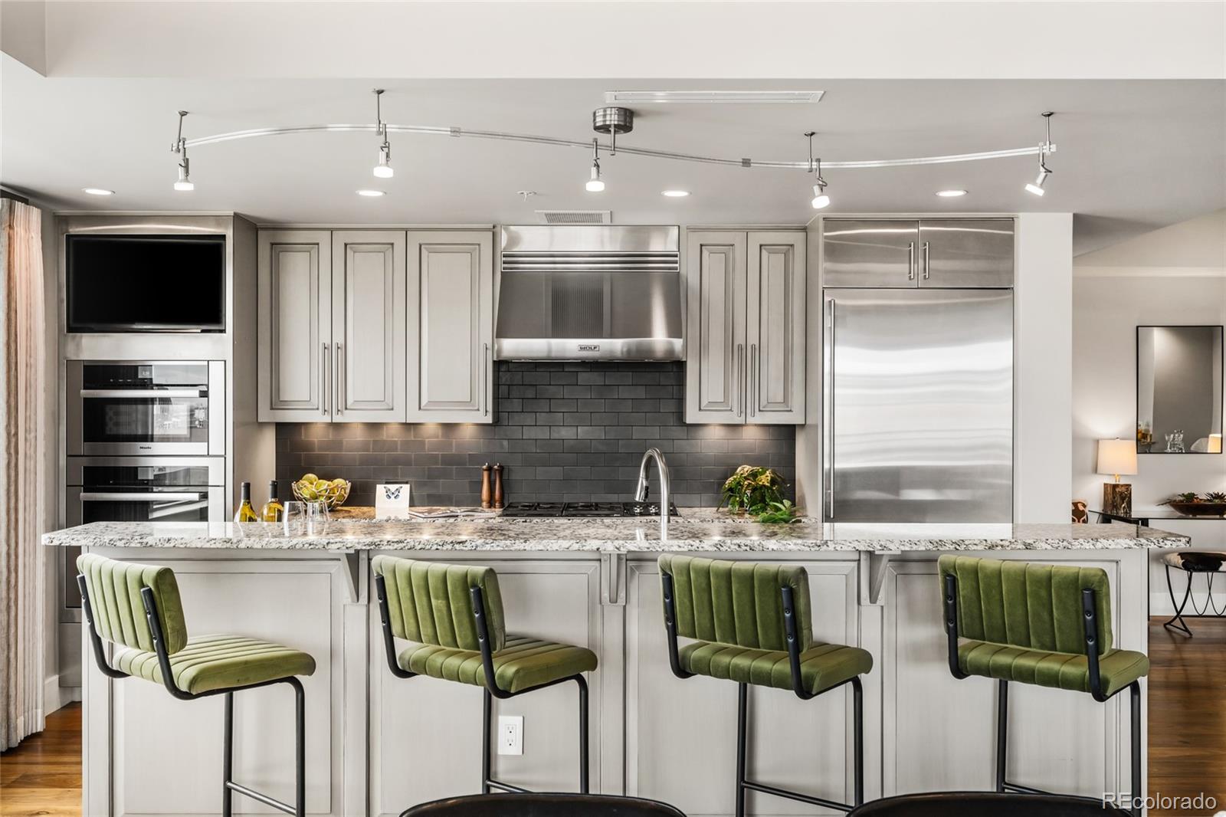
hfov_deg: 59.5
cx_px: 613
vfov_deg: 41.7
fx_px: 1072
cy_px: 408
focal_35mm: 32
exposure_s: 1/13
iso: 320
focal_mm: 31.5
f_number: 8
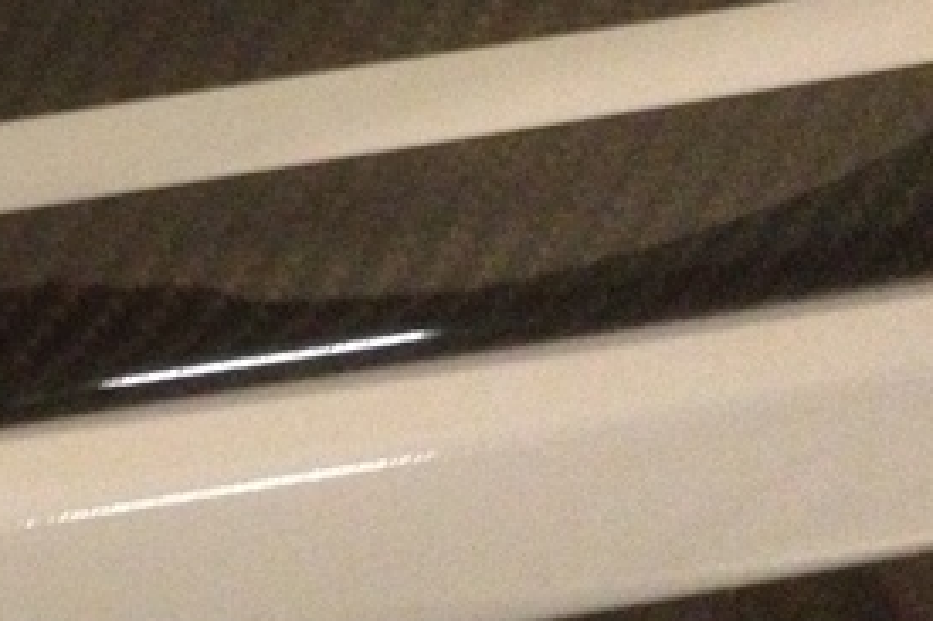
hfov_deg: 18.2
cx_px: -234
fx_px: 2745
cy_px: -319
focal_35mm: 106
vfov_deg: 12.3
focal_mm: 4.28
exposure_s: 1/15
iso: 800
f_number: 2.4
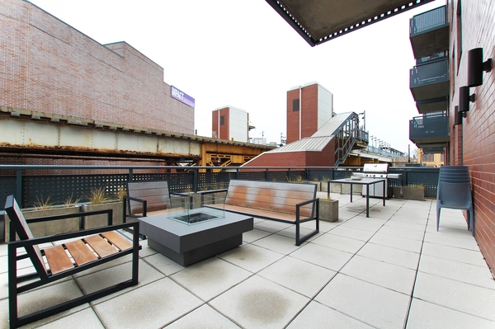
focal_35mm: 15
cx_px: 248
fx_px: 206
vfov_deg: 77.2
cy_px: 164
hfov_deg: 100.4
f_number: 7.1
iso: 200
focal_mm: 10
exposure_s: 1/30
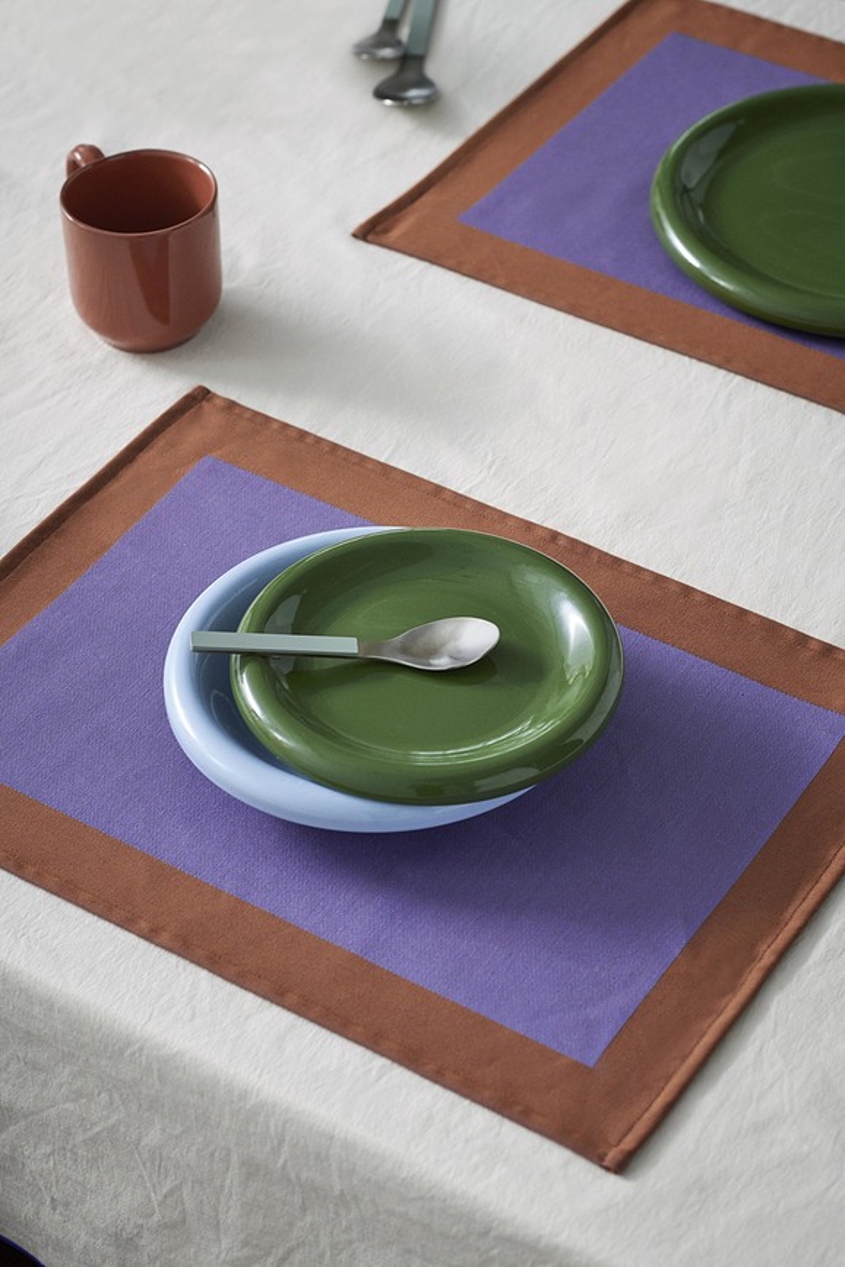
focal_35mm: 85
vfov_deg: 23.9
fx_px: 2992
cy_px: 634
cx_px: 422
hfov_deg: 16.1
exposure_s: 1/125
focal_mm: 85
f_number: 6.3
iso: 640
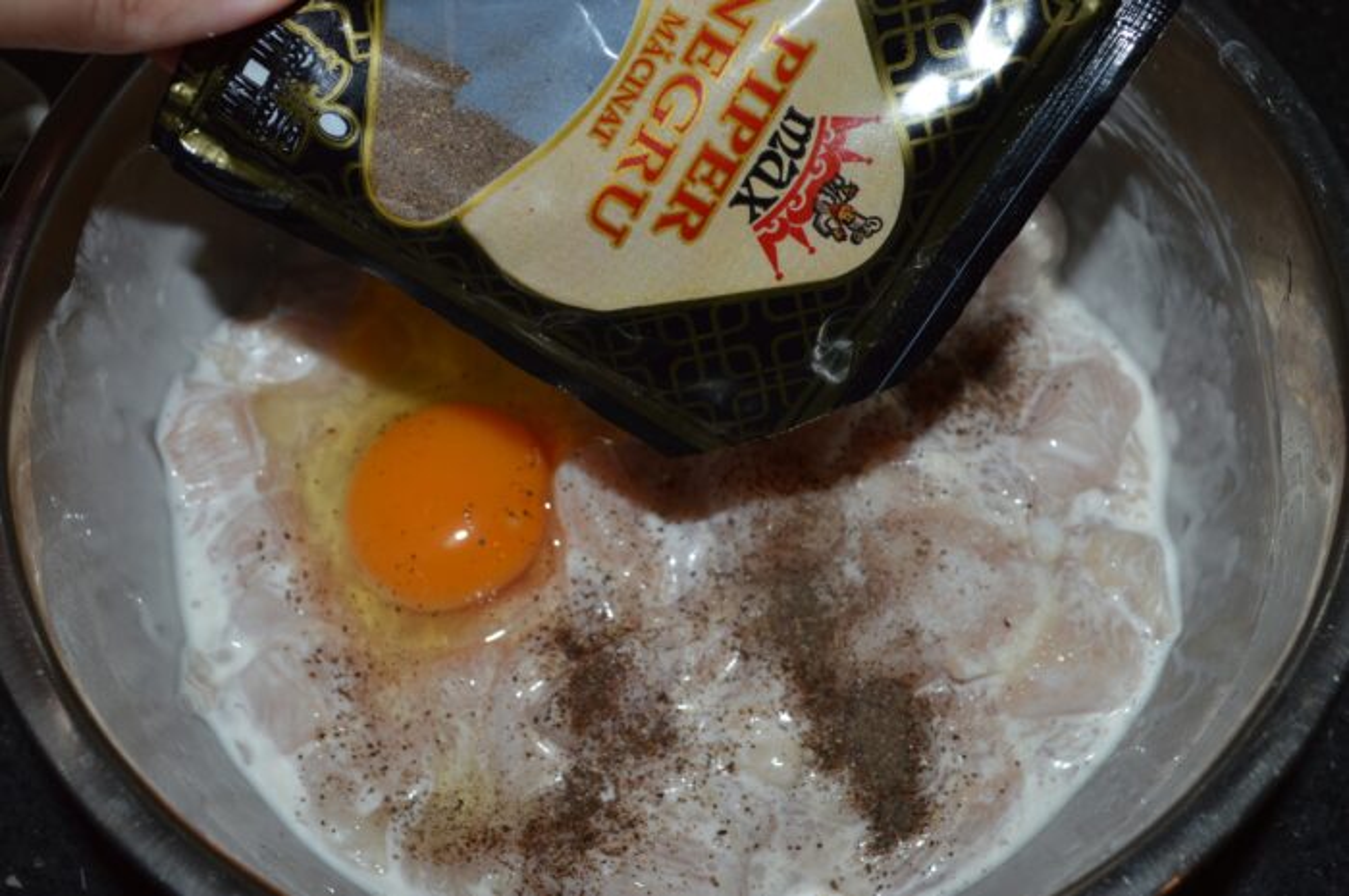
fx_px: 1460
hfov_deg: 49.6
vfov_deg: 34.1
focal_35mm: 39
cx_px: 674
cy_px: 448
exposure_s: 1/60
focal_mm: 26
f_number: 8
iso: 100
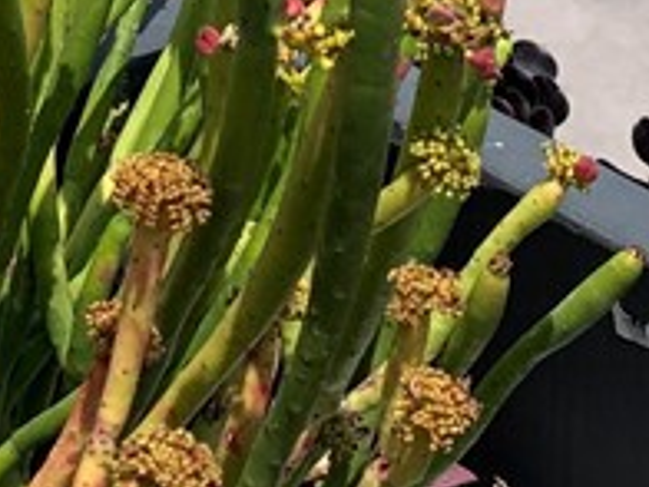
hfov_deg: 14.3
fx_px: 2550
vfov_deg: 9.9
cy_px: -570
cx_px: 17
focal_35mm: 136
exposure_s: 1/2481
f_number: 1.8
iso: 25
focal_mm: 4.25
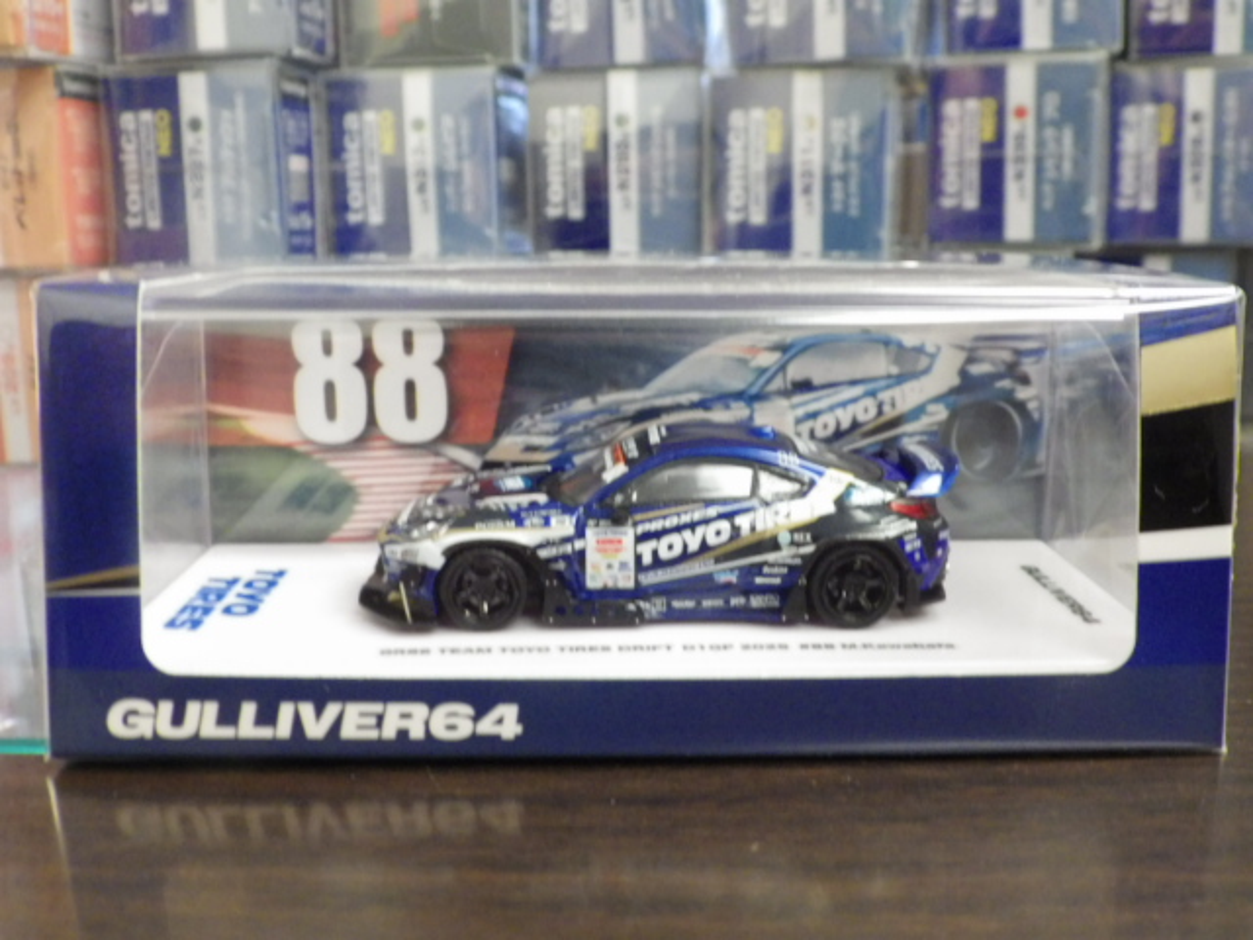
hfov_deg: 45.8
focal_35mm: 41
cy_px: 470
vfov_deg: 35.1
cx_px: 626
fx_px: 1484
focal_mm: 7.4
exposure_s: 1/30
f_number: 3.6
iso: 800
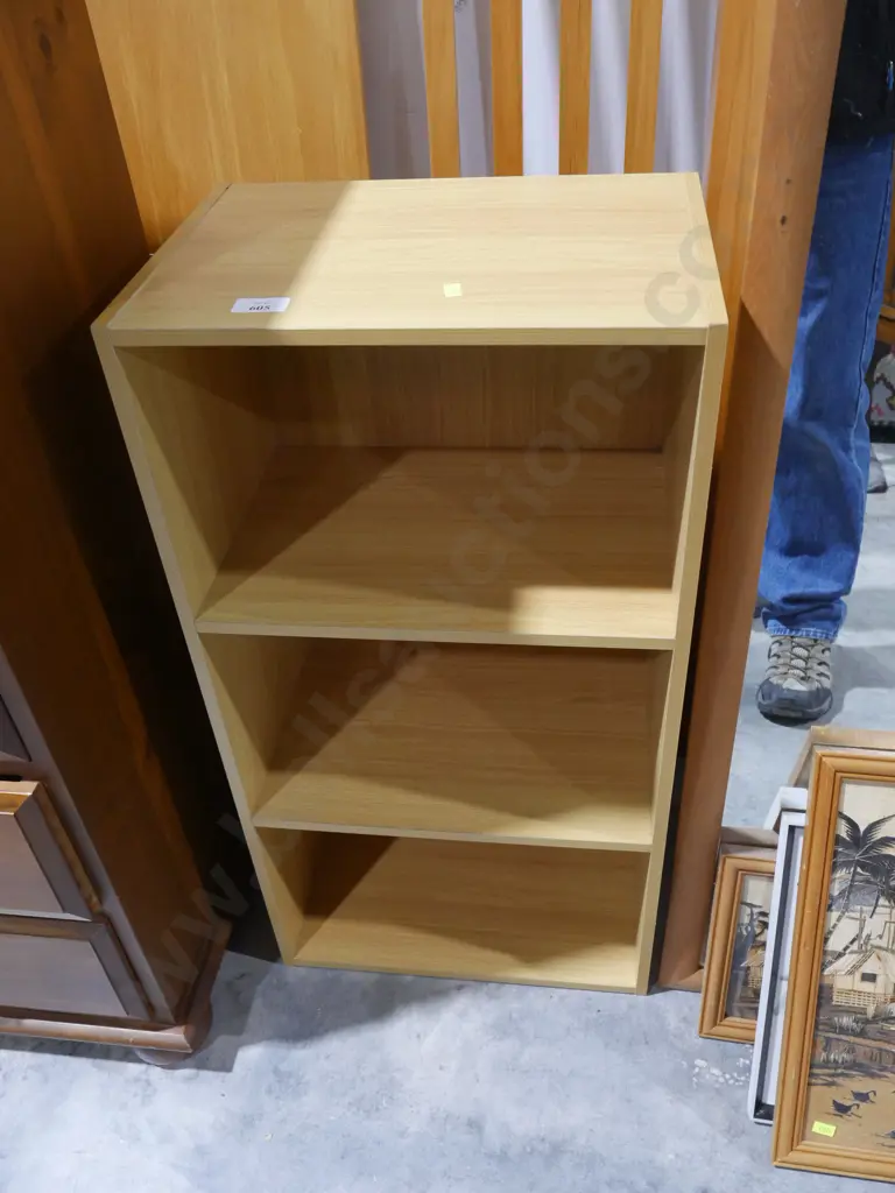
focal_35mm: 28
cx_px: 448
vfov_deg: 63.4
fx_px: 965
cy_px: 596
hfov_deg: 49.7
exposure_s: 1/60
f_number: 5.6
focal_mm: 14
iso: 2000
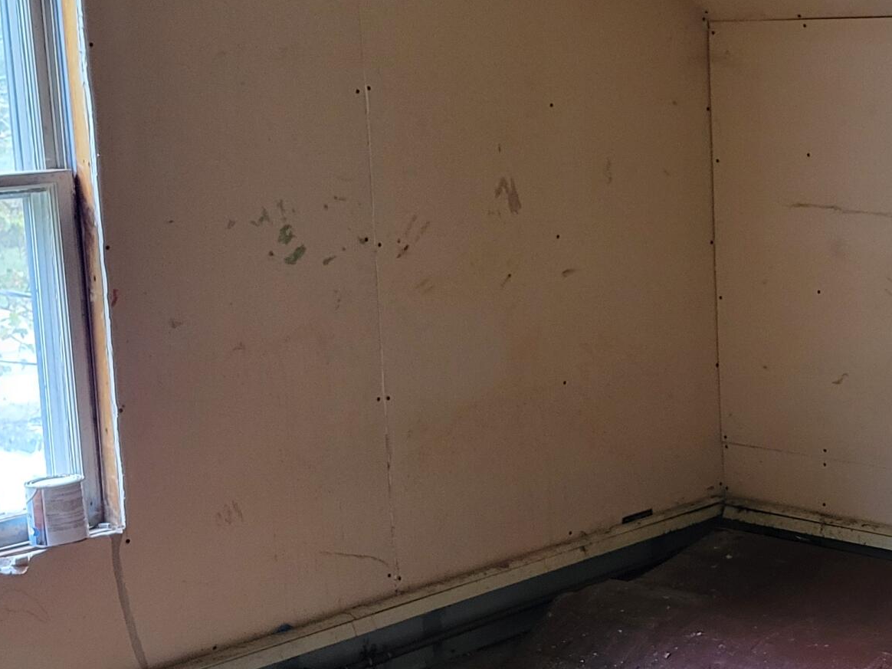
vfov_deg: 21.9
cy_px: 293
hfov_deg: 26.7
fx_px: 1726
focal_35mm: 67
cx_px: 981
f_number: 1.8
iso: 320
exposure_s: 1/40
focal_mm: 5.4
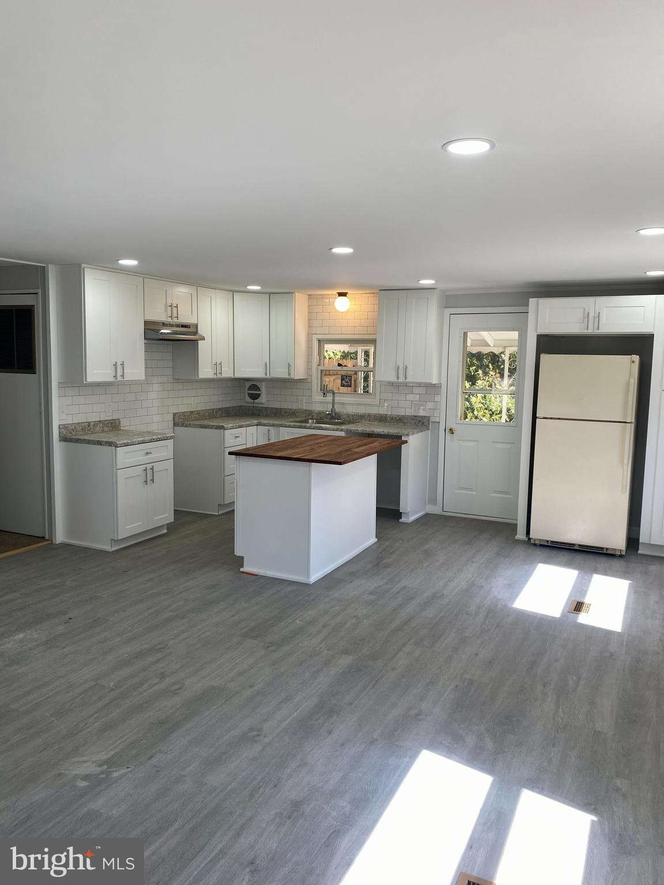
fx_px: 665
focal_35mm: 26
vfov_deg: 67.3
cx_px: 332
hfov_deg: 53.1
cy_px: 442
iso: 32
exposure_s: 1/132
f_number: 1.8
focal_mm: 4.25
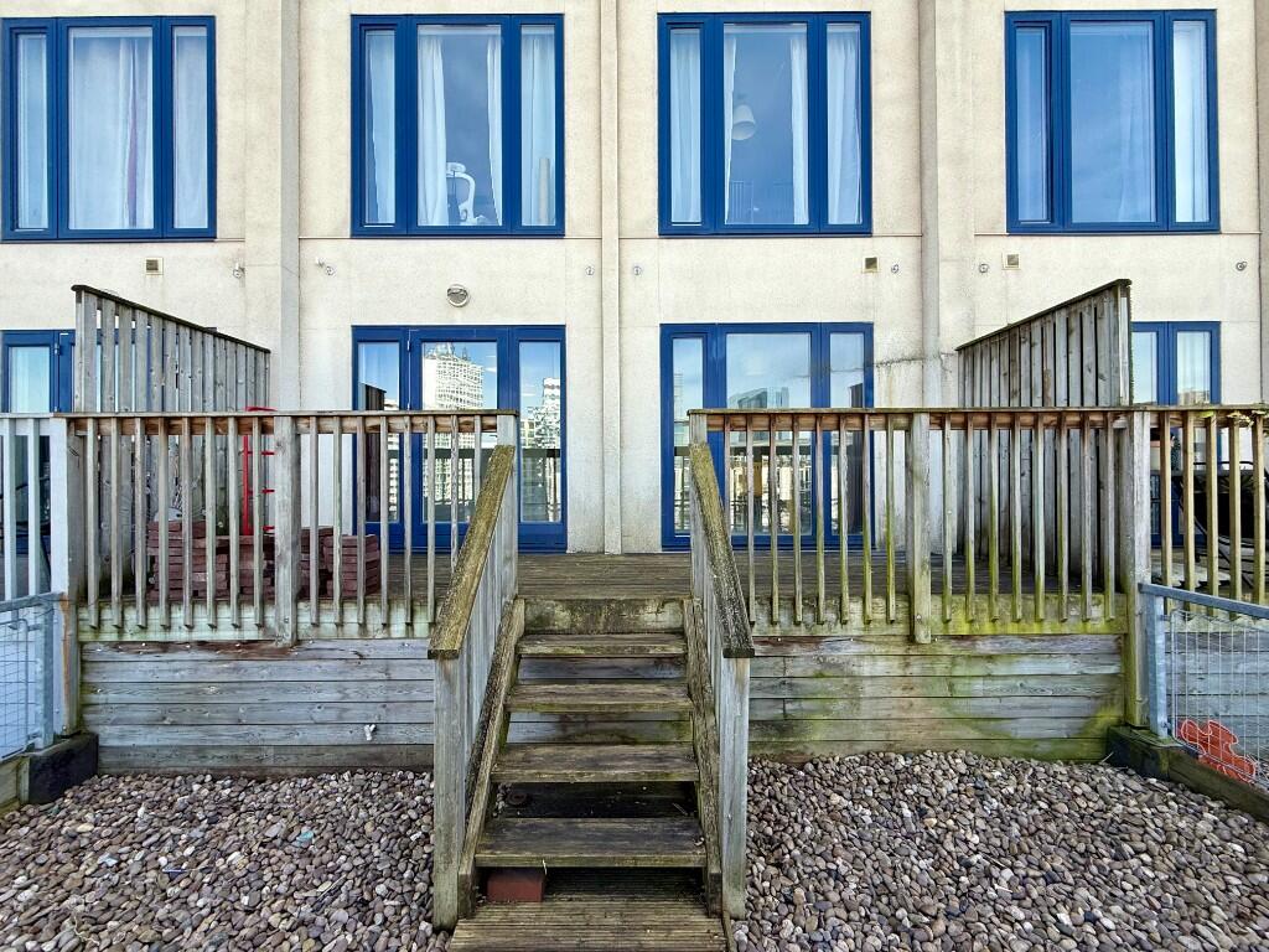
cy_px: 476
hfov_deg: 102.1
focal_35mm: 14
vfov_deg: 85.7
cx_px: 634
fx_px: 513
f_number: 2.2
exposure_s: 1/465
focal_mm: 2.22
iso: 50
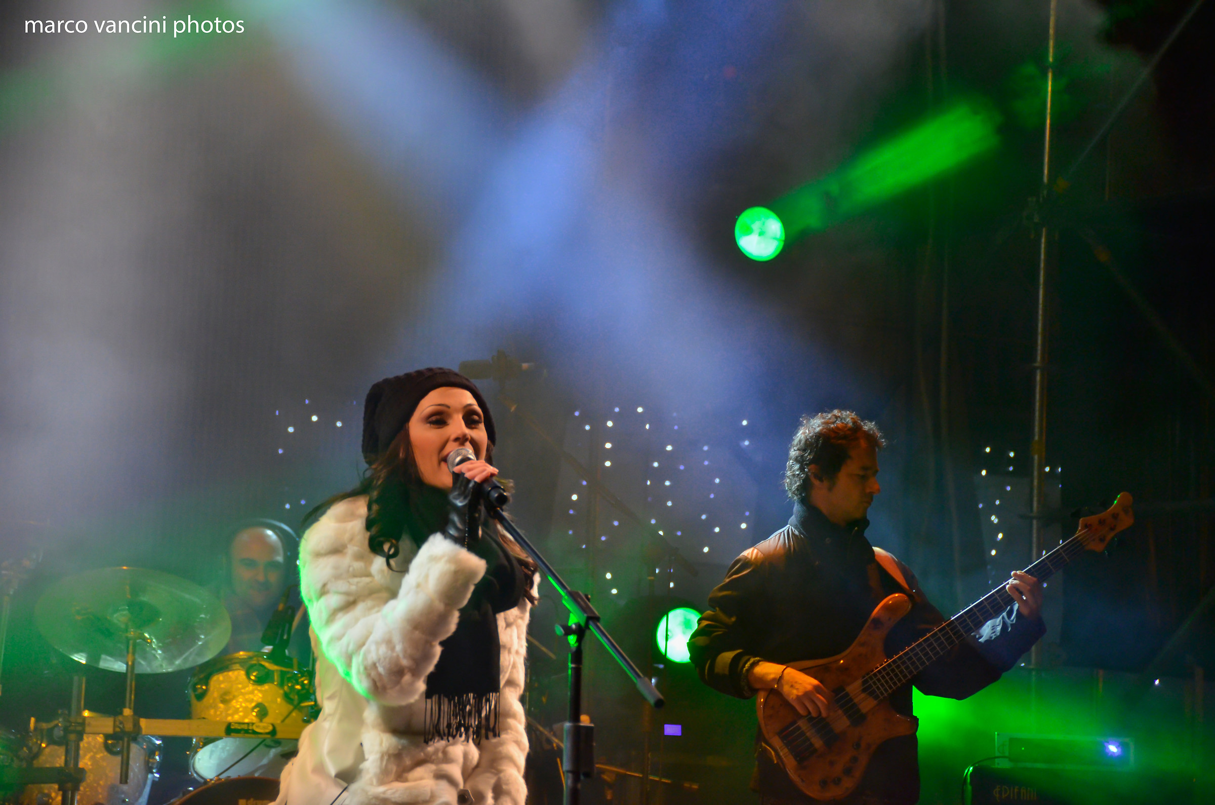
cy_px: 402
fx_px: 4799
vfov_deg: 9.6
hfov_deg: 14.4
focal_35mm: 142
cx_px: 608
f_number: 5.3
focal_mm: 95
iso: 1000
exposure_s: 1/200
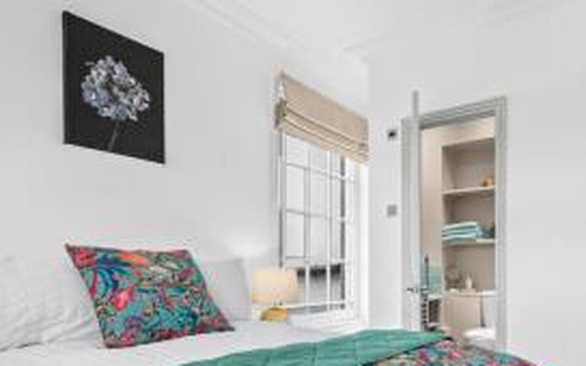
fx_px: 399
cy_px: 285
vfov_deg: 47.0
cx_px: 386
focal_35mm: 25
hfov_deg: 70.7
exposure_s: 1/6
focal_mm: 14
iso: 500
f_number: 8
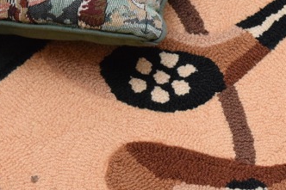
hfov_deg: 9.5
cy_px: 133
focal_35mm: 217
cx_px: 226
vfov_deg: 6.3
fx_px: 1723
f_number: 5.3
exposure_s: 1/60
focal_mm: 48
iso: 3200
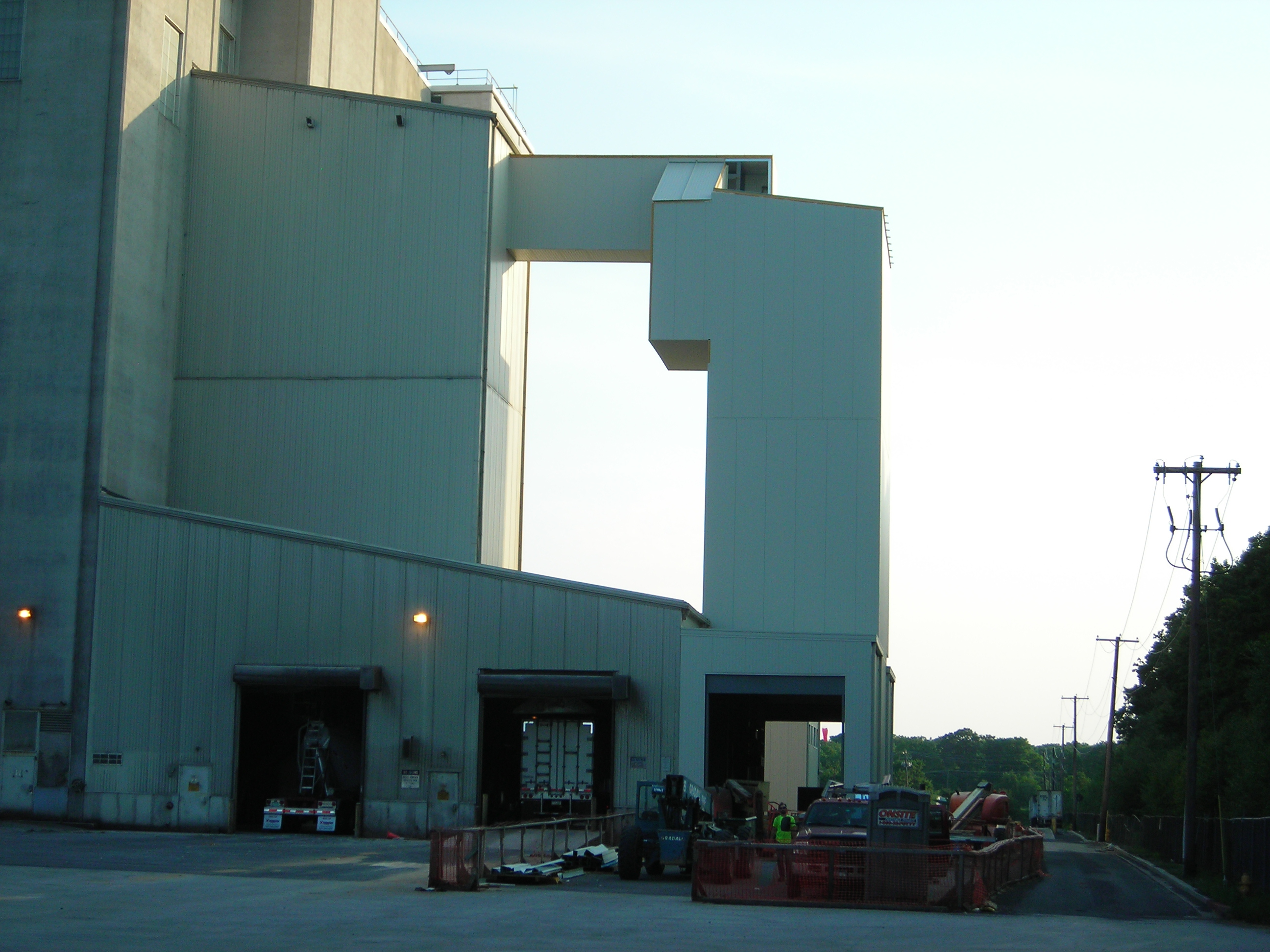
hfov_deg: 29.8
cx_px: 635
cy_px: 476
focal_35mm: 65
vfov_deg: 22.6
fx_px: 2385
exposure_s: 1/286
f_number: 3.9
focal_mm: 10.8
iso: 70
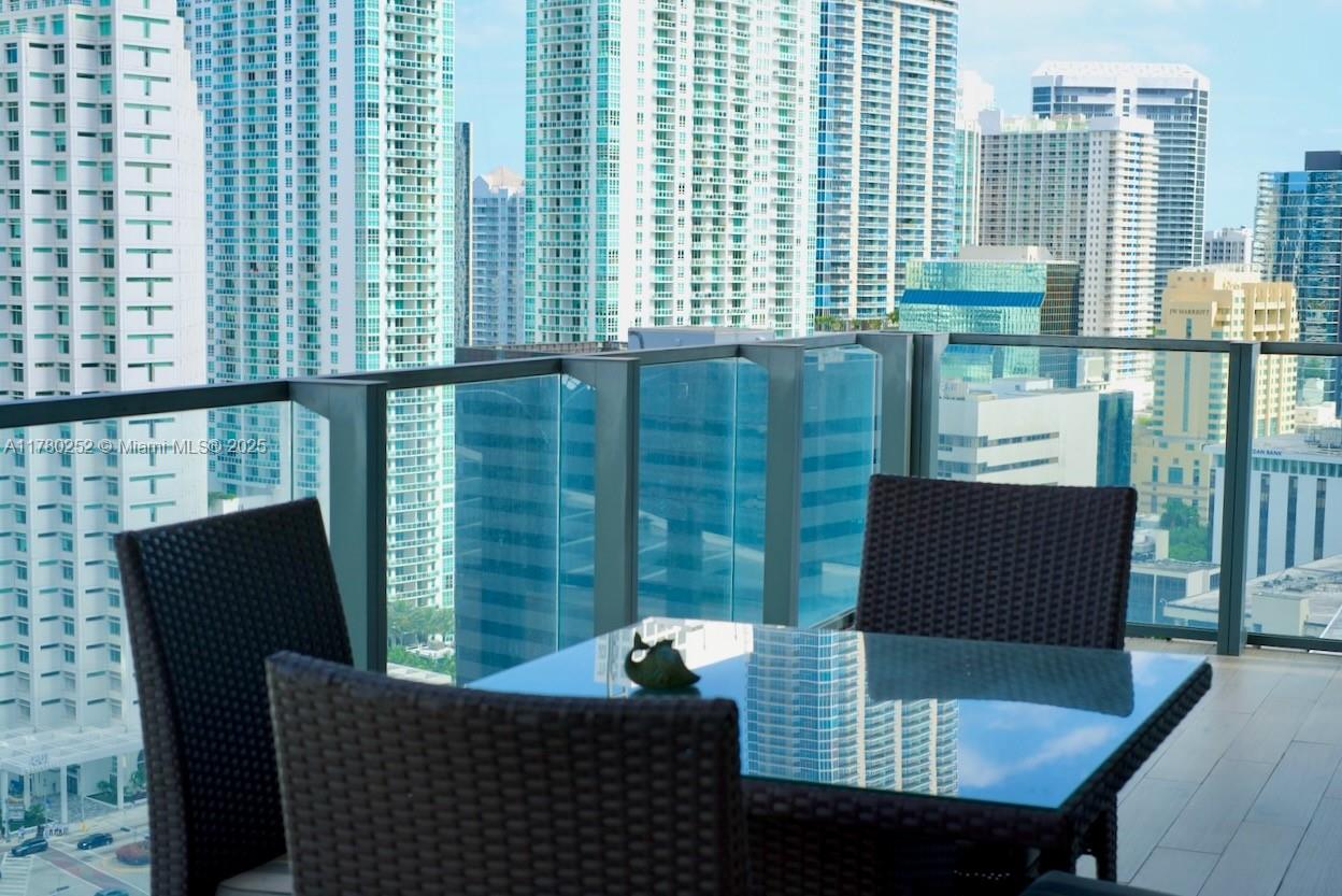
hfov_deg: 39.6
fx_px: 1864
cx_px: 671
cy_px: 448
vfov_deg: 27.0
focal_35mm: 50
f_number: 8
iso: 100
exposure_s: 1/100
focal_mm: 50
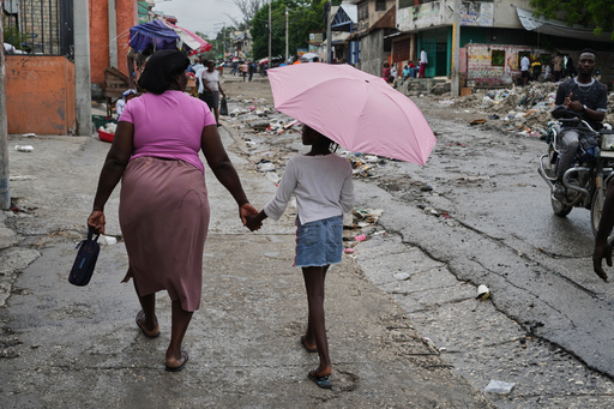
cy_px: 204
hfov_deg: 39.6
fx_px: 852
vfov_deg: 27.0
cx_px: 307
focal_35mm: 50
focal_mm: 50
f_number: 8
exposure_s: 1/320
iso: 250
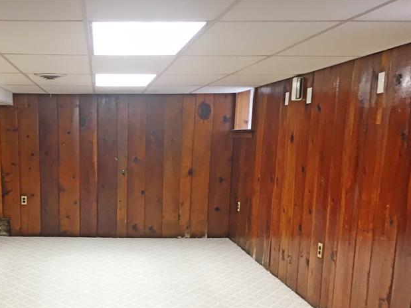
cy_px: 252
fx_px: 570
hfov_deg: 38.4
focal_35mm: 48
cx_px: 92
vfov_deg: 29.5
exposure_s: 1/30
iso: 64
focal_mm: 4.15
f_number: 2.2
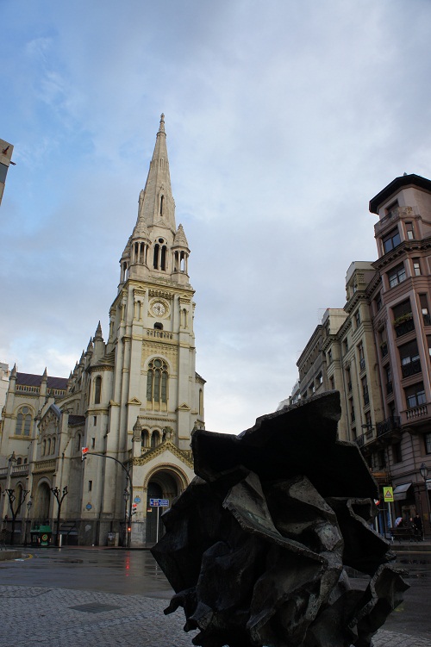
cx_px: 216
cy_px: 324
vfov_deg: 67.4
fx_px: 485
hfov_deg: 47.9
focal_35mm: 27
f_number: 7.1
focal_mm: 18
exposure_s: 1/125
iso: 200
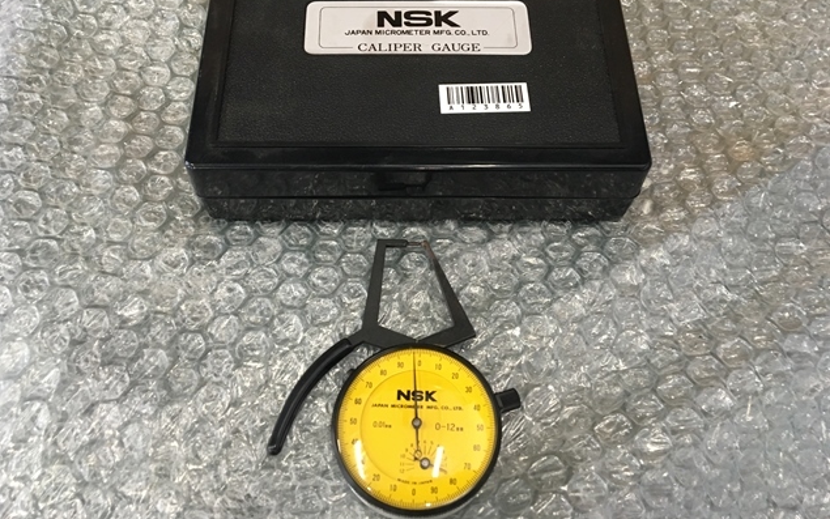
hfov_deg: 61.2
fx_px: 701
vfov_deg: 40.5
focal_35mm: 31
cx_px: 413
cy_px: 218
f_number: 2.2
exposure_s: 1/30
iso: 100
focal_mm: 4.15
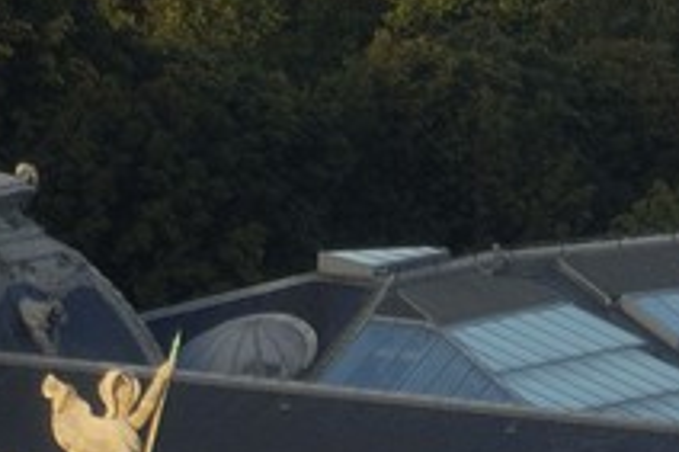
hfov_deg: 0.6
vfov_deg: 0.4
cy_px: 1225
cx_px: 2008
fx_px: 63925
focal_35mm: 3392
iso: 100
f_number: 4
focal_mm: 300
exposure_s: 1/250
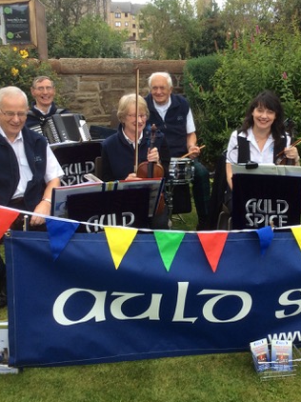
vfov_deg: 38.2
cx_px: 197
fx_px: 580
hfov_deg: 28.9
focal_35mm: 50
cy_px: 208
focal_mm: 3.3
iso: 32
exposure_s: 1/265
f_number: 2.4
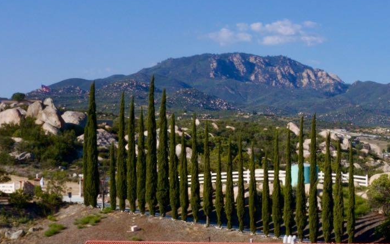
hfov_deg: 24.6
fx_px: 861
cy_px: 202
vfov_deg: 16.0
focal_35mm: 81
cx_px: 365
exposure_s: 1/240
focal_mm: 10.26
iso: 100
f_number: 11
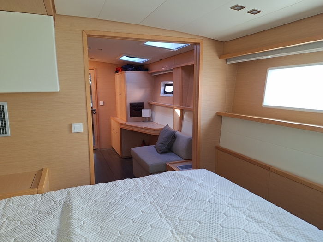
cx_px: 162
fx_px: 215
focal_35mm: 23
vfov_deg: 58.9
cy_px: 121
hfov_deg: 73.9
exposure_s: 1/50
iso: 80
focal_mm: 5.54
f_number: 1.8
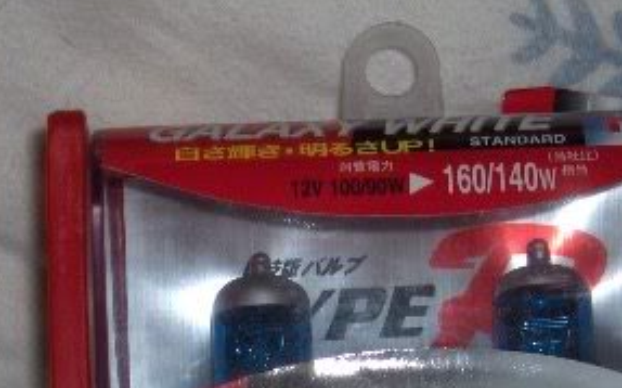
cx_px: 423
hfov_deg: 16.0
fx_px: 2202
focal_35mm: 130
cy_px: 360
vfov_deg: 10.0
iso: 100
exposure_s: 1/90
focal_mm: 11.4
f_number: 5.4
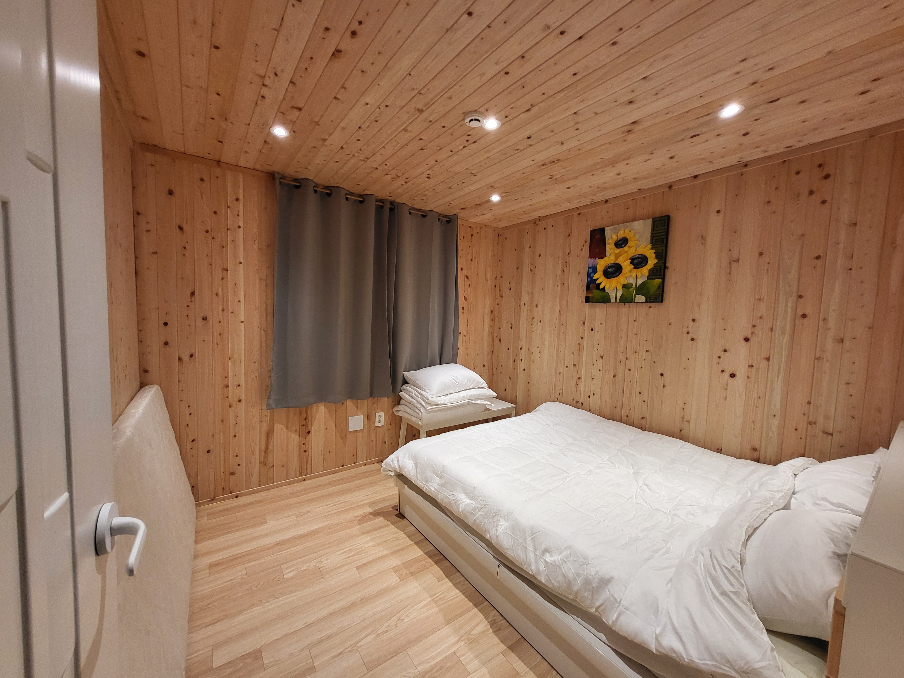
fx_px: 339
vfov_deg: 89.9
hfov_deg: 106.2
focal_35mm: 13
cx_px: 452
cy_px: 339
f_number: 2.2
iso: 250
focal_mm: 1.74
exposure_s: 1/60
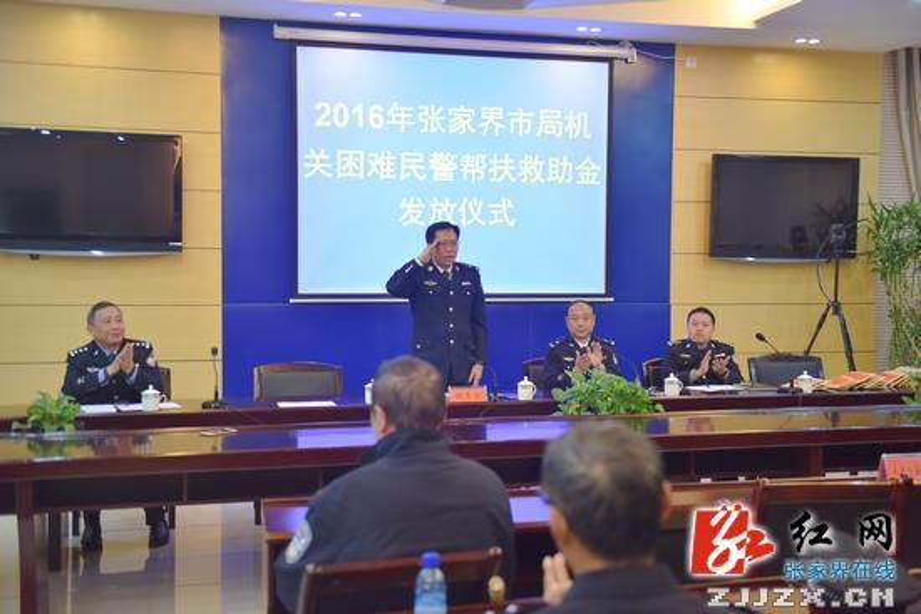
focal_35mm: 44
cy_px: 307
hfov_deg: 44.5
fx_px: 1126
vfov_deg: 30.5
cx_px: 460
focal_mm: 44
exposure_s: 1/100
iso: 800
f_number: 2.8
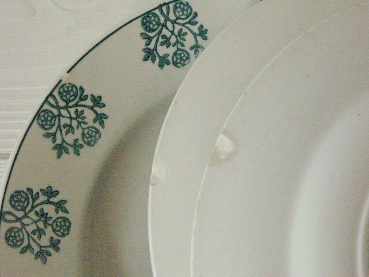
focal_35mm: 111
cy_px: 138
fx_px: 1183
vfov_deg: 13.3
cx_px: 184
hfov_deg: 17.7
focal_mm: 27.48
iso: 400
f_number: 7.1
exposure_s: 1/400
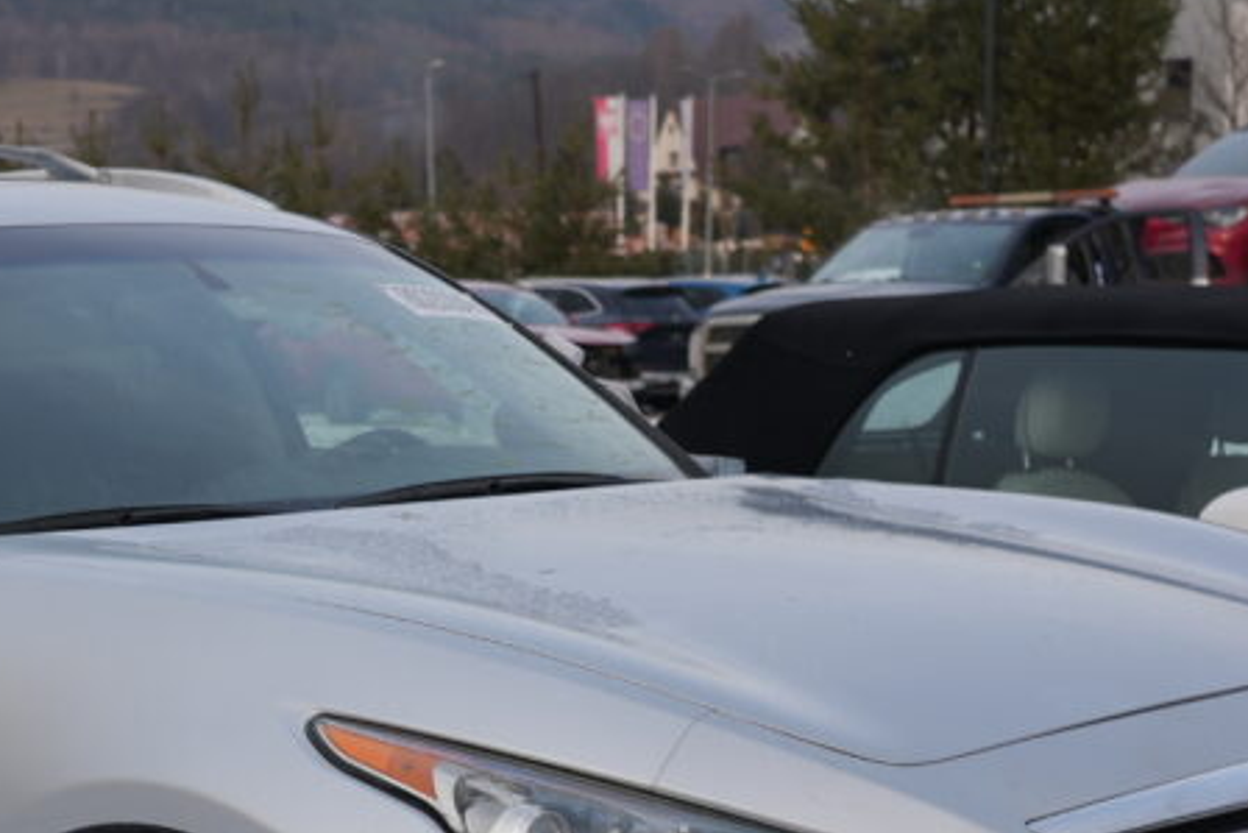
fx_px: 2774
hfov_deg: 25.0
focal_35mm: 80
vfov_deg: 16.6
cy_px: 919
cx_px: 267
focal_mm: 35
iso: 80
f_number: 4.5
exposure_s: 1/80
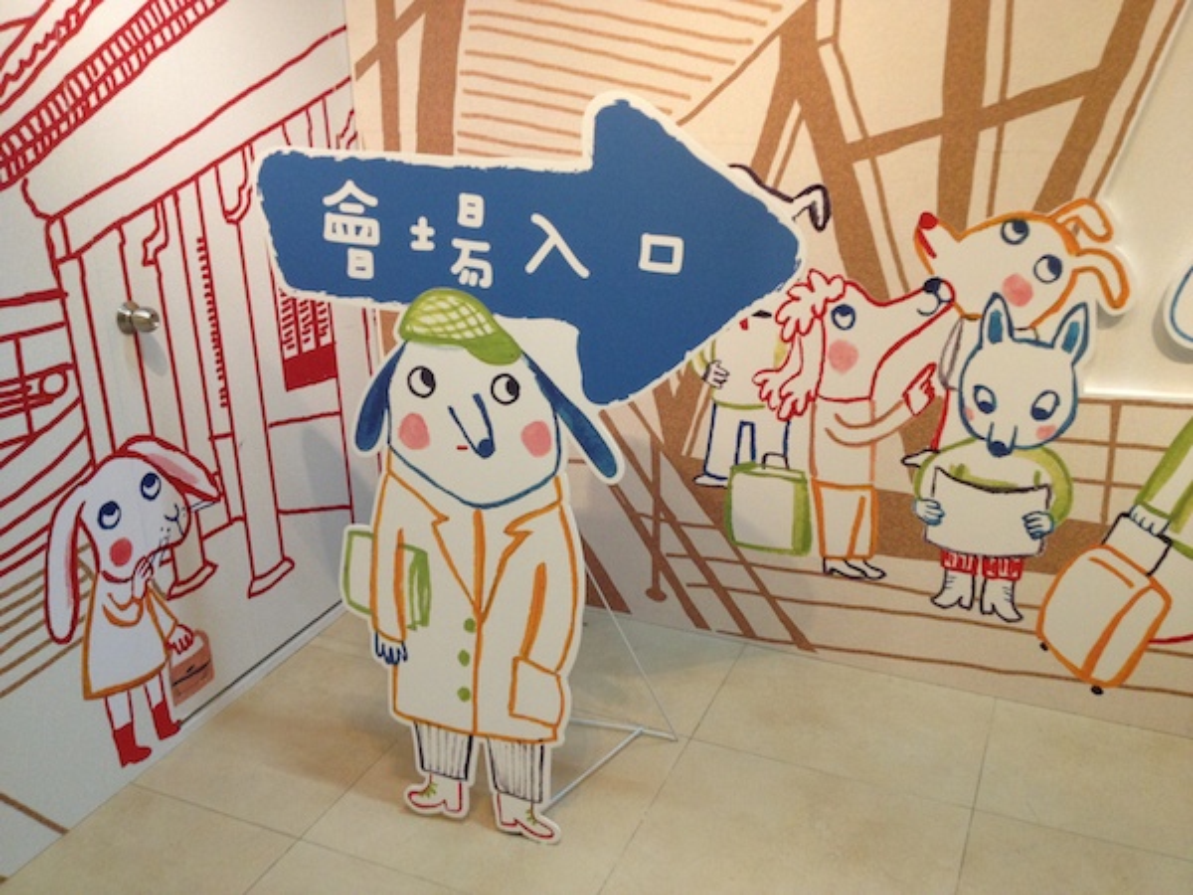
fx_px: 1206
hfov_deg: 52.6
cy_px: 448
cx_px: 596
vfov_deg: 40.7
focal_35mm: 35
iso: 160
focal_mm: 4.28
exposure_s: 1/20
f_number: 2.4
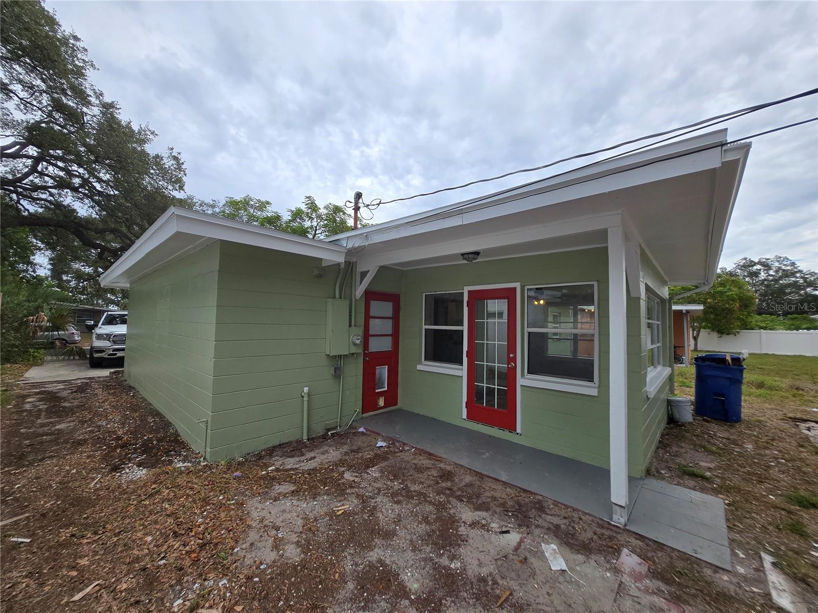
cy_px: 306
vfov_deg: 89.9
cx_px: 409
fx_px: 307
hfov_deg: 106.2
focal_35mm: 13
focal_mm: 1.7
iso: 25
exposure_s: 1/634
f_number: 2.2
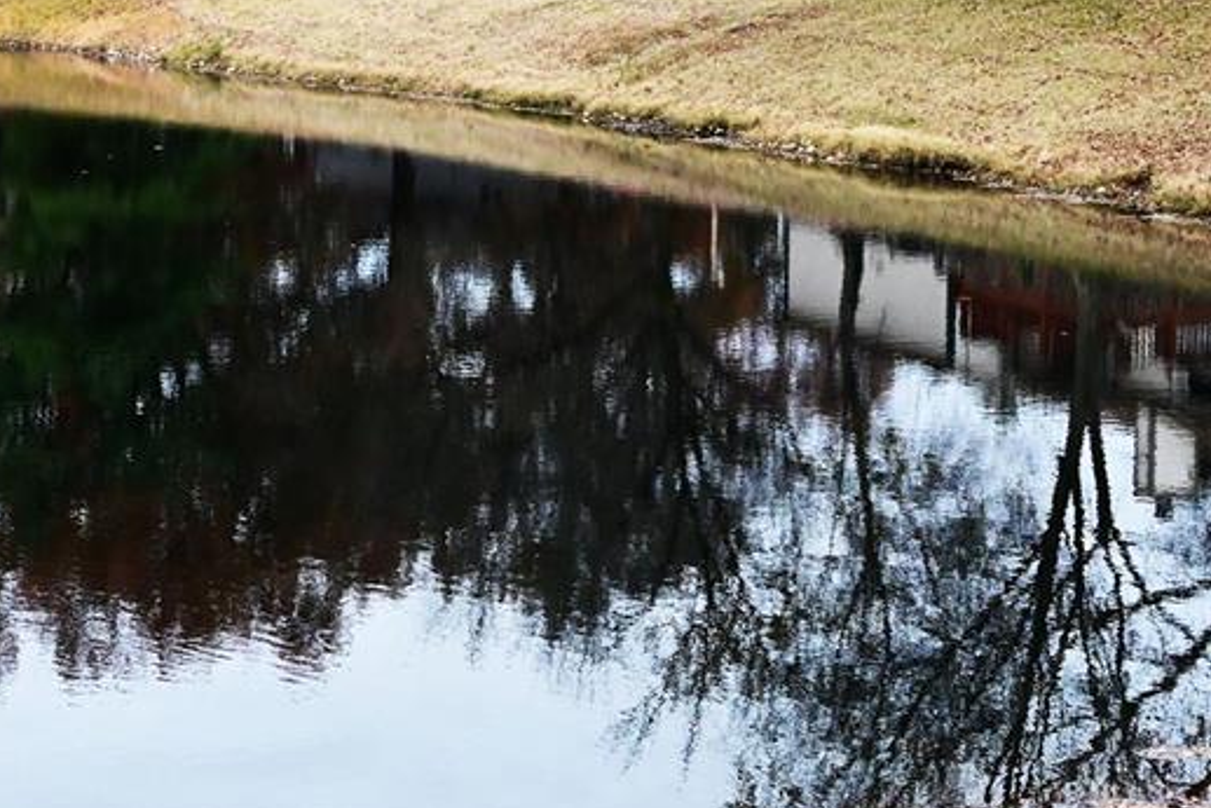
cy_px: 63
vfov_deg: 15.2
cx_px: 388
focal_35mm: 89
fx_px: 2995
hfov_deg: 22.7
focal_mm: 45
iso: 8000
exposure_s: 1/1000
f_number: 13
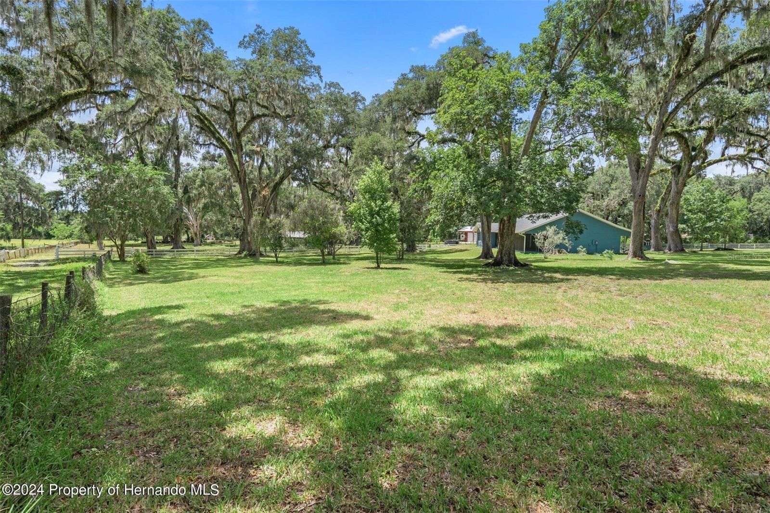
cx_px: 385
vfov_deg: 70.4
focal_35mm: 17
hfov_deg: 93.3
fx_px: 364
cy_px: 256
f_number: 8
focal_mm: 17
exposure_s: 1/400
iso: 400
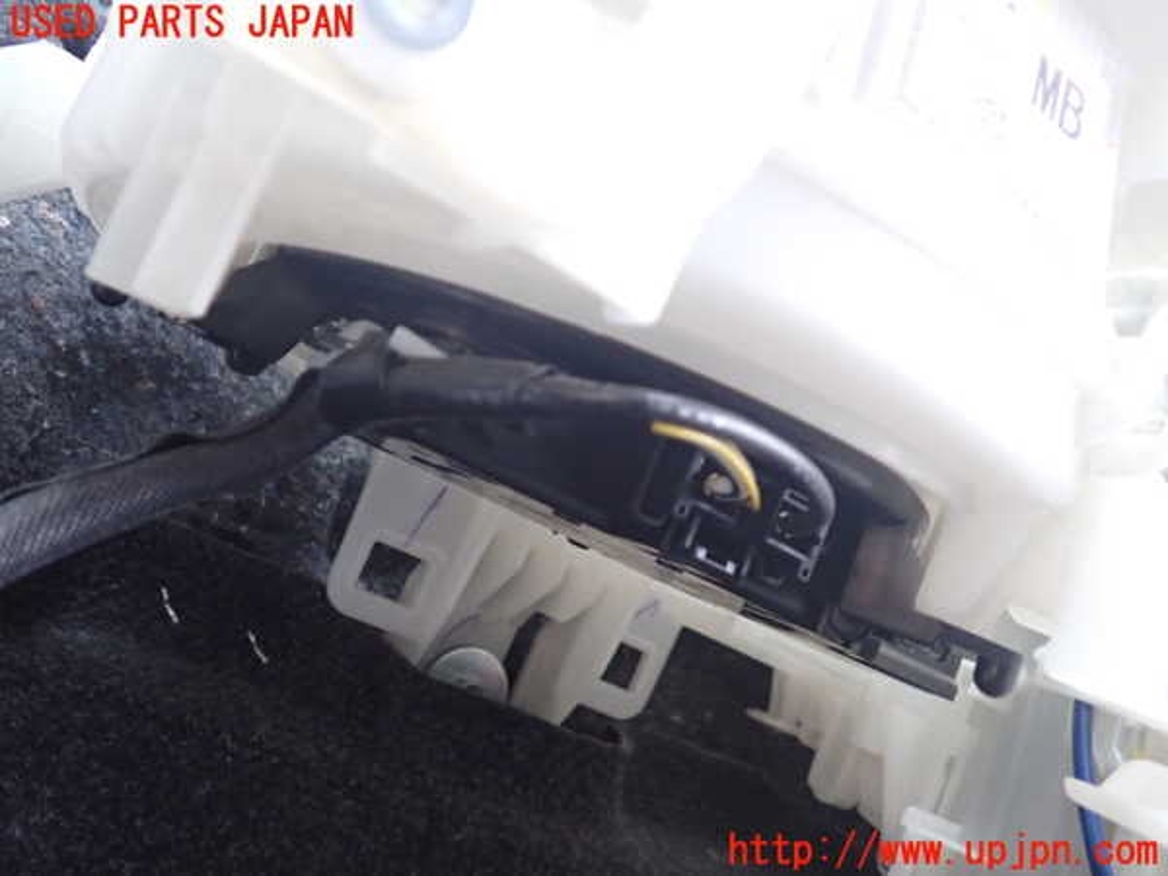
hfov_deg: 60.0
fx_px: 1012
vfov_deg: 46.8
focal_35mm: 30
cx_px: 584
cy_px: 438
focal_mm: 5.4
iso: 400
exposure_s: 1/30
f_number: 2.3
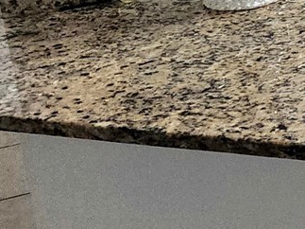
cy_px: -60
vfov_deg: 12.6
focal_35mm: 114
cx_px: 715
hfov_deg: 13.2
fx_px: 1004
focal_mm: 6.4
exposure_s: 1/120
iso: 200
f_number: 1.8
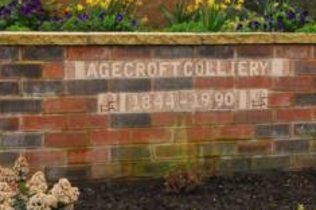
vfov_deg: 14.2
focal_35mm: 96
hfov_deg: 21.2
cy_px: 100
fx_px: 841
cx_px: 184
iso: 400
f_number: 9
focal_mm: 30
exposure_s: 1/320
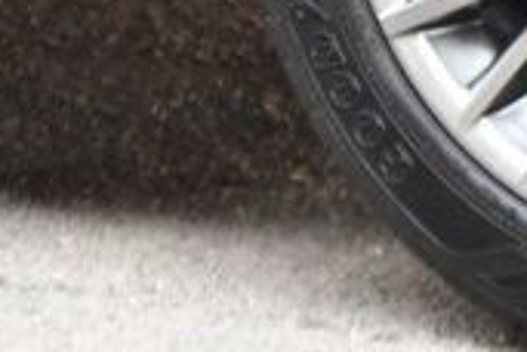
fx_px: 8373
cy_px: -199
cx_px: 718
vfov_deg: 2.4
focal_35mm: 572
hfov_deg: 3.6
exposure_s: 1/250
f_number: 4.8
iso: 720
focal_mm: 102
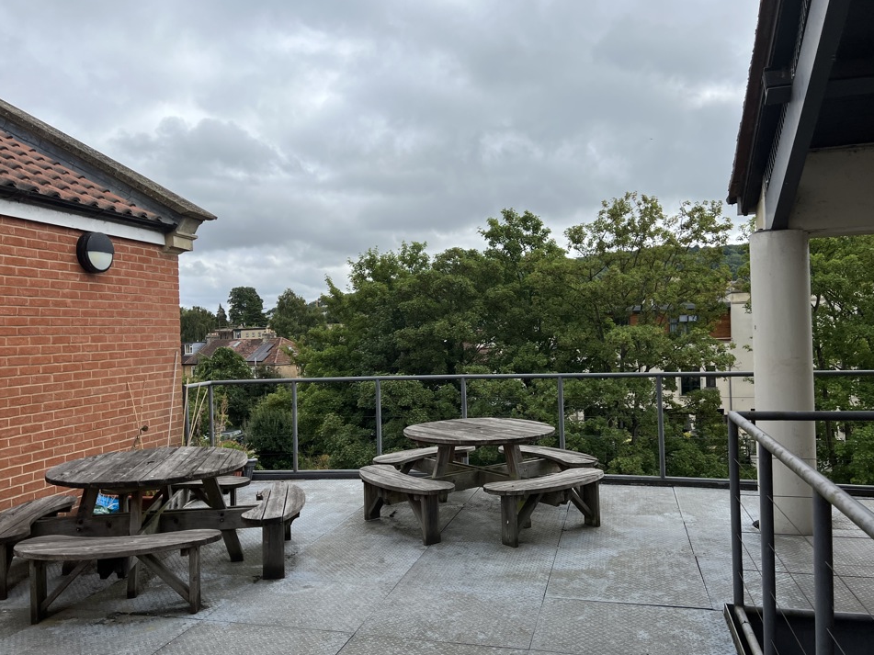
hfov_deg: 63.4
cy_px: 336
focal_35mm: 28
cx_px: 423
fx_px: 707
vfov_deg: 49.7
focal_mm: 5.7
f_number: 1.5
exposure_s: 1/4444
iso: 50
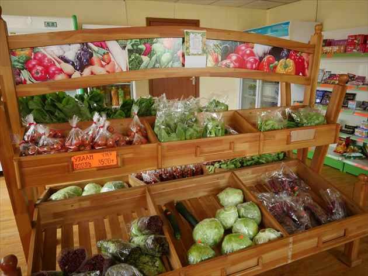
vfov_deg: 56.8
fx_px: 255
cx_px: 184
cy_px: 138
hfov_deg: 71.6
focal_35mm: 24
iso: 250
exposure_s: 1/60
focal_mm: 12
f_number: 4
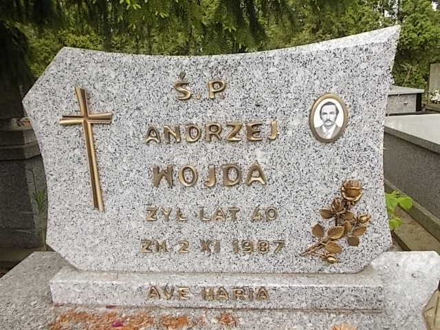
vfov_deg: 49.7
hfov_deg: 63.4
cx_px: 220
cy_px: 165
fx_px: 356
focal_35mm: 28
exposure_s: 1/125
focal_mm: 4
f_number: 2.7
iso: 80
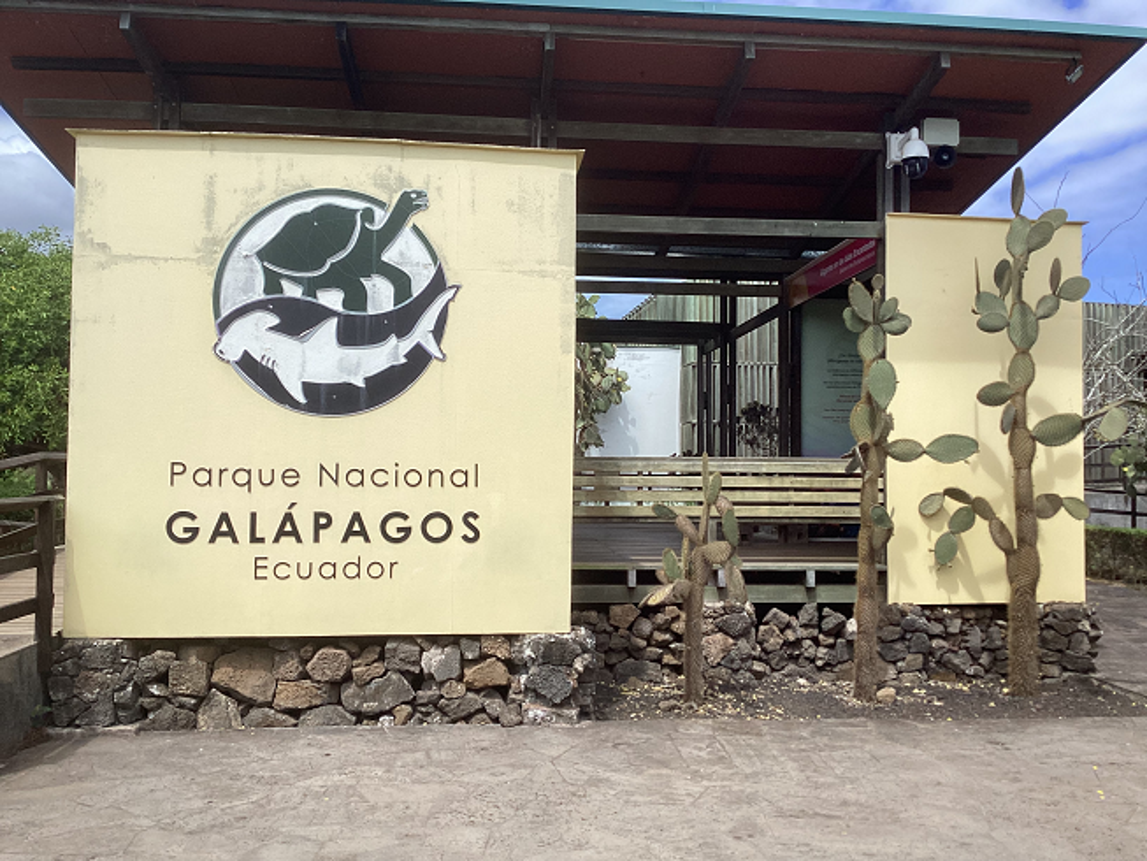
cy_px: 430
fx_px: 1027
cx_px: 574
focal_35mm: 31
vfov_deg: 45.5
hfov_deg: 58.3
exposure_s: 1/1852
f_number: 2.4
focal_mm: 3.3
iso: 25
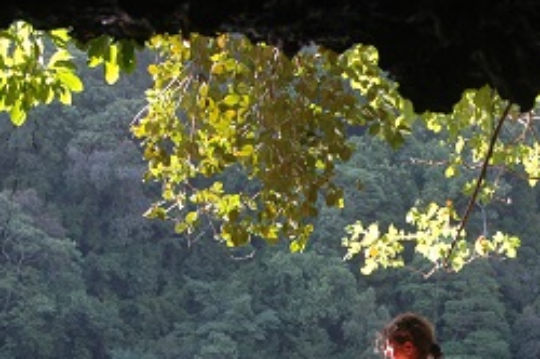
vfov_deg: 13.7
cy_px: 409
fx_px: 1456
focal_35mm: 97
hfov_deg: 20.8
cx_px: 421
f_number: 5.6
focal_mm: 27
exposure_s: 1/125
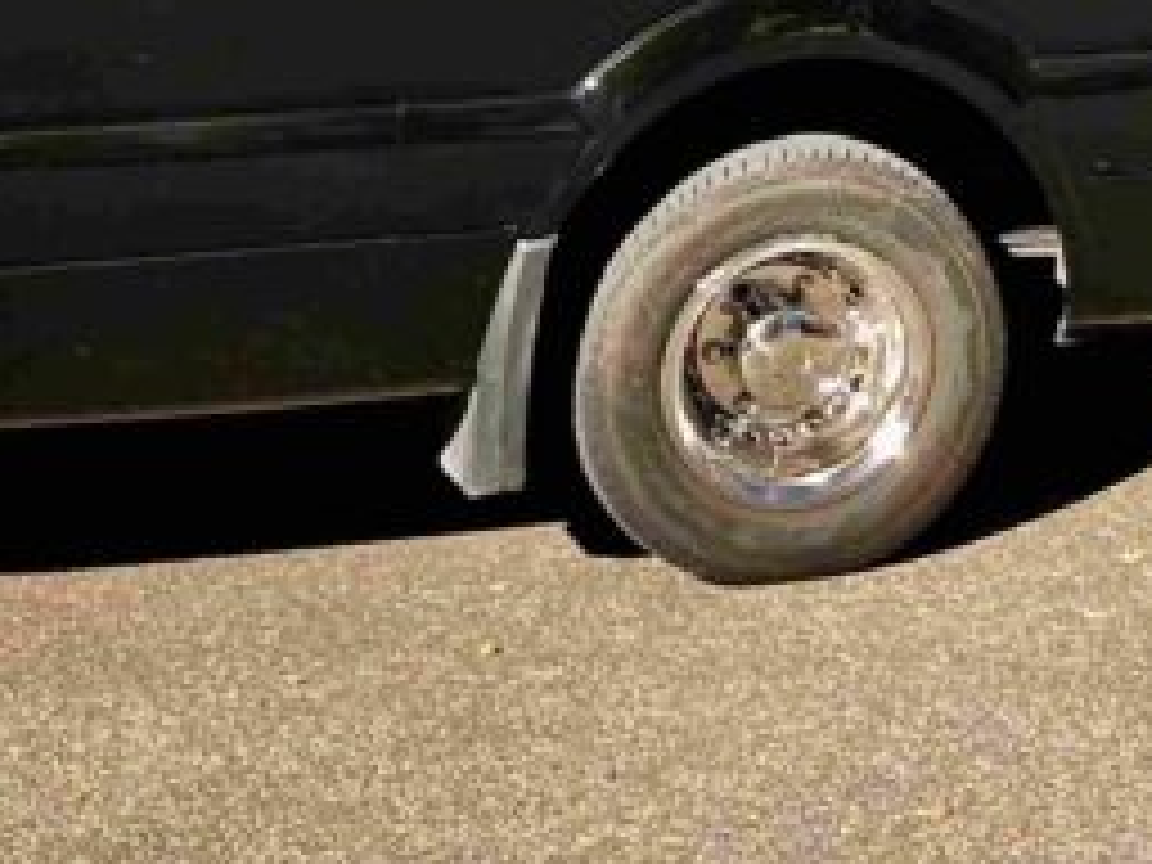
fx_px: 3461
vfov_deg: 12.9
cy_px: -684
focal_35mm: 104
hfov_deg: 18.2
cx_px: 1292
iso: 50
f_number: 1.6
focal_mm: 5.1
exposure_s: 1/1086
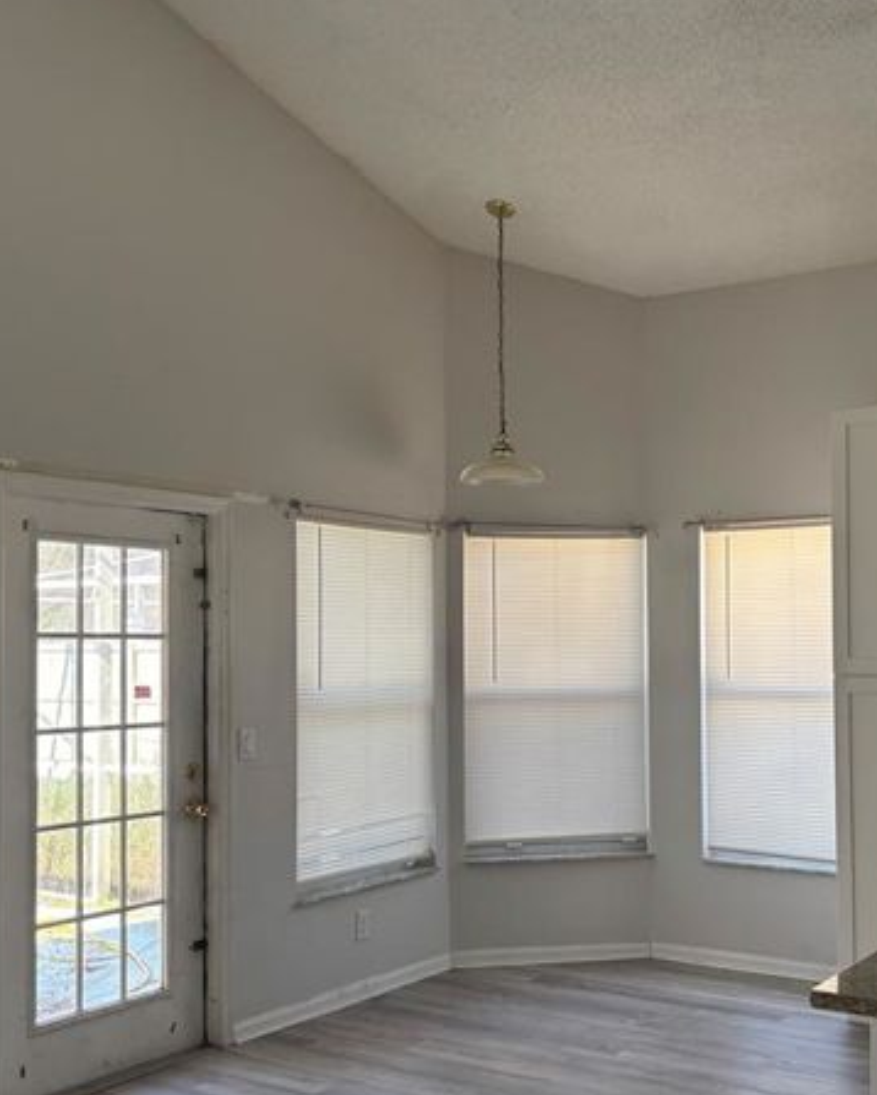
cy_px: 627
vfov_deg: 45.6
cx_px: 562
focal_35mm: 40
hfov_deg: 37.1
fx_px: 1297
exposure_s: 1/121
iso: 50
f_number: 1.6
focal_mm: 5.96
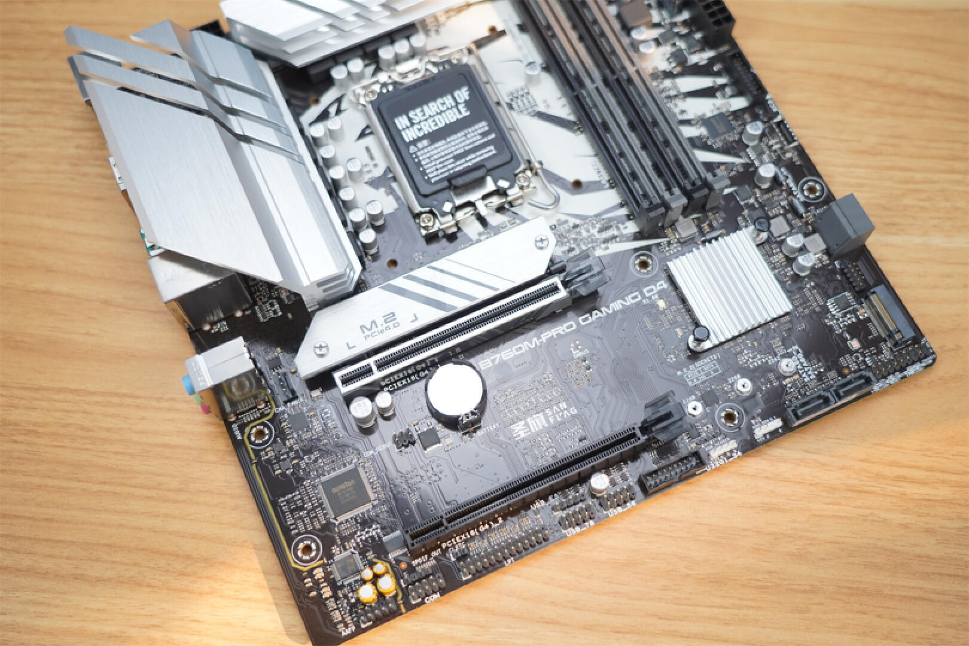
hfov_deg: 45.4
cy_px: 323
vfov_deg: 31.2
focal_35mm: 43
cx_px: 484
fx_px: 1157
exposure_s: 1/100
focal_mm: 43
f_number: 4
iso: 400
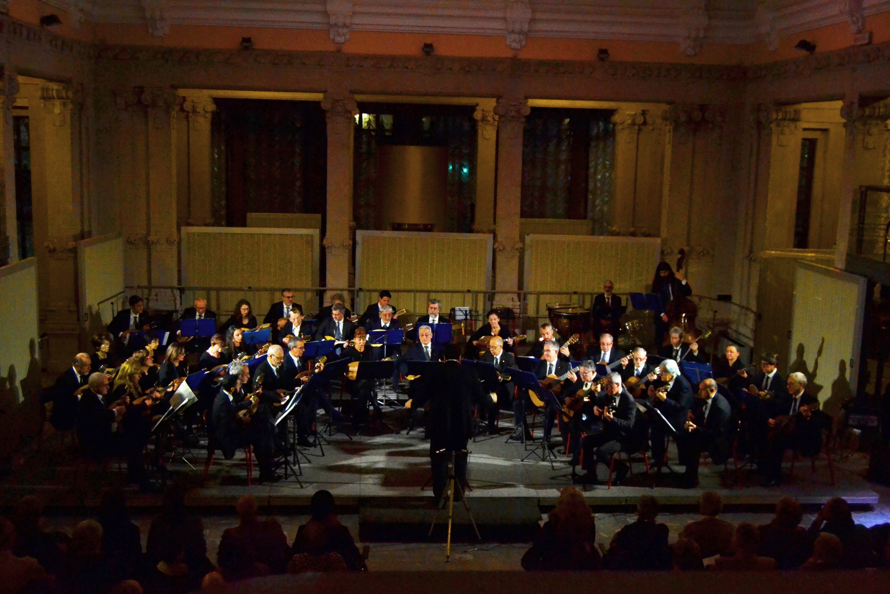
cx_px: 445
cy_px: 297
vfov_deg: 34.2
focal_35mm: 39
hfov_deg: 49.6
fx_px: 964
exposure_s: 1/50
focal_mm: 26
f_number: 5.6
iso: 1600
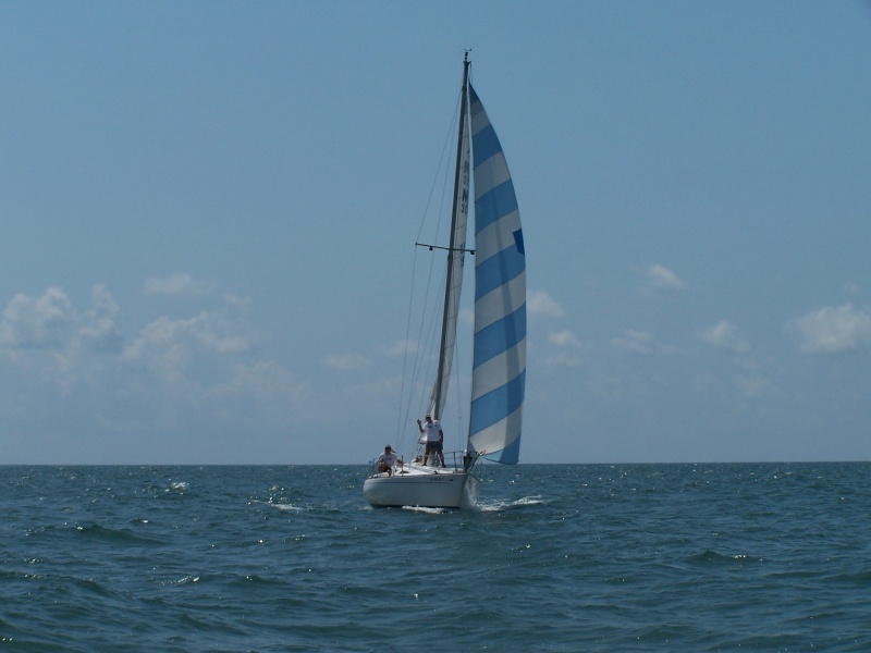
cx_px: 436
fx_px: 2642
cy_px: 326
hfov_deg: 18.7
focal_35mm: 105
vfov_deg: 14.1
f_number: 6.3
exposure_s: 1/1000
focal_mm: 17.5
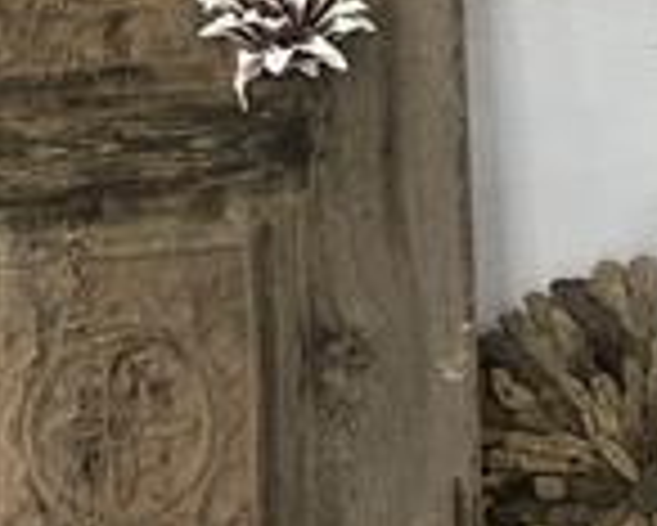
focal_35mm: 206
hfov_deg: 9.3
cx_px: 670
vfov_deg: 7.4
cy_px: -171
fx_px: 4008
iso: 125
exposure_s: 1/50
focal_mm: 9
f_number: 2.8
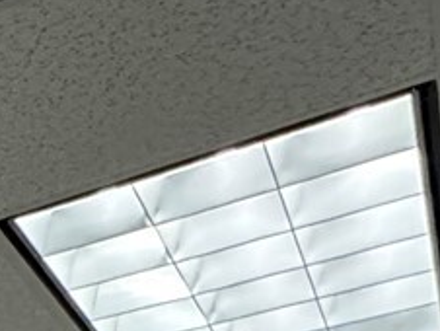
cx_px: -728
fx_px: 1260
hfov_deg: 12.8
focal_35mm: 99
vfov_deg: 9.4
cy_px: 1141
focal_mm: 2.22
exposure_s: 1/120
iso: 320
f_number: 2.2
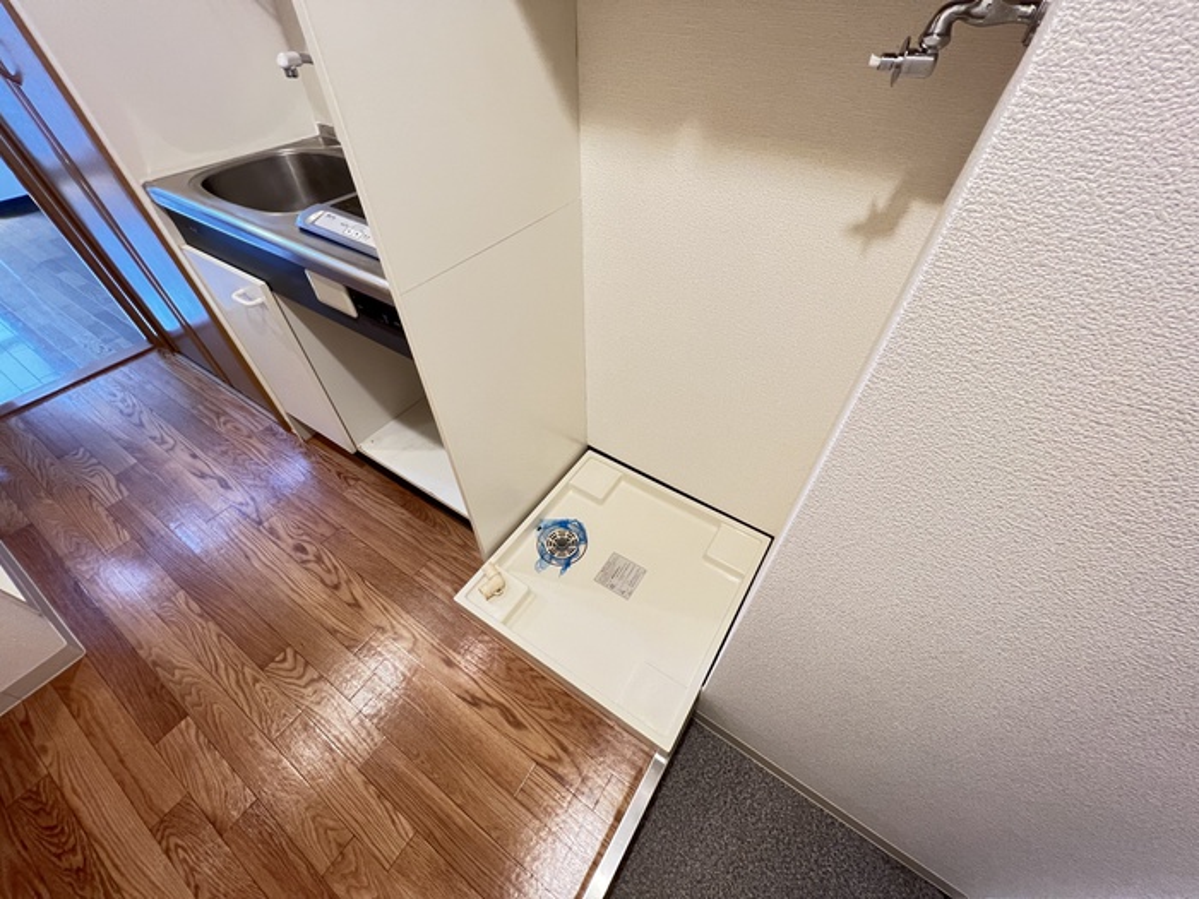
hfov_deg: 106.2
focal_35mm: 13
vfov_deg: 89.9
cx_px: 600
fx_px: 450
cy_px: 450
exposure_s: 1/60
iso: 400
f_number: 1.8
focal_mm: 1.57
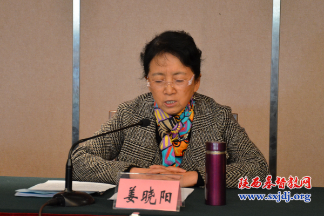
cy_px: 108
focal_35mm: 128
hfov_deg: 16.1
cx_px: 162
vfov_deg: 10.8
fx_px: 1147
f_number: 5.6
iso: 1600
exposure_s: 1/50
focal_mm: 85
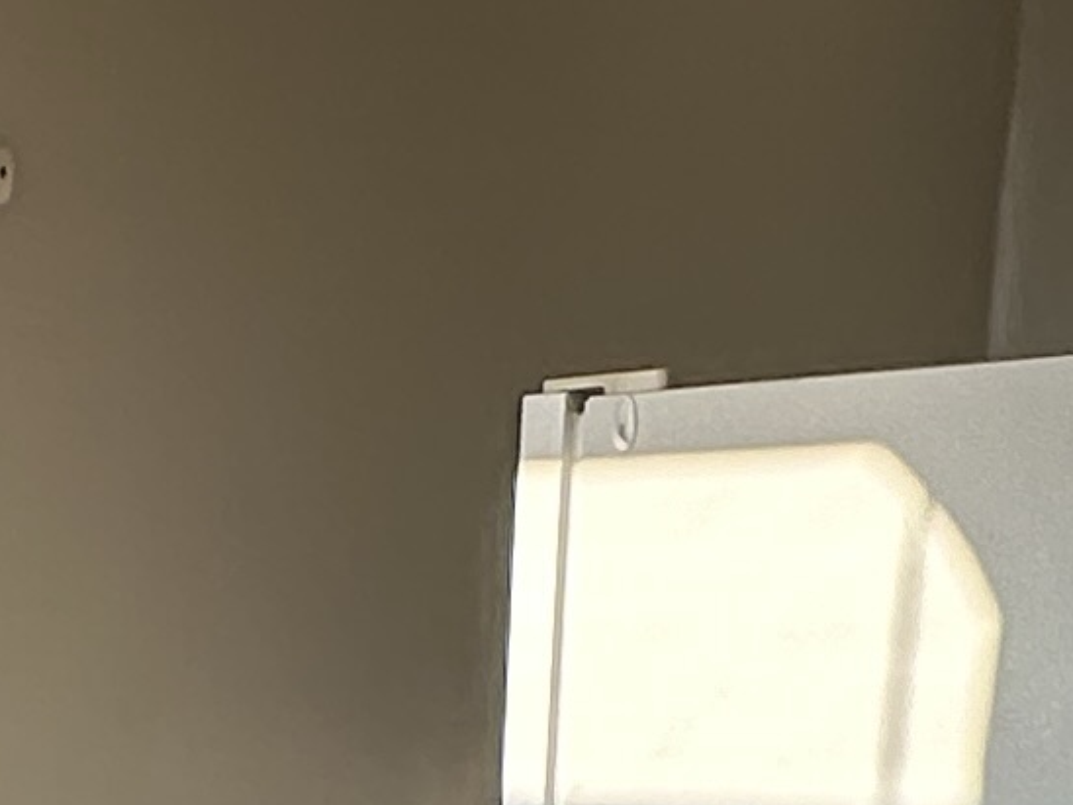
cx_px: -648
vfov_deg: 12.6
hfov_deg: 16.9
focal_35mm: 103
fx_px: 3193
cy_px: 1610
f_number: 2.2
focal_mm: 2.22
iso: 40
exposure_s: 1/141
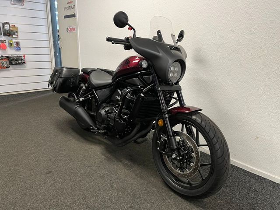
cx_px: 140
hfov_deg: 67.3
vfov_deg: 53.1
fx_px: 210
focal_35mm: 26
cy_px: 105
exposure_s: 1/50
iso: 100
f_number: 1.6
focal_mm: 5.1
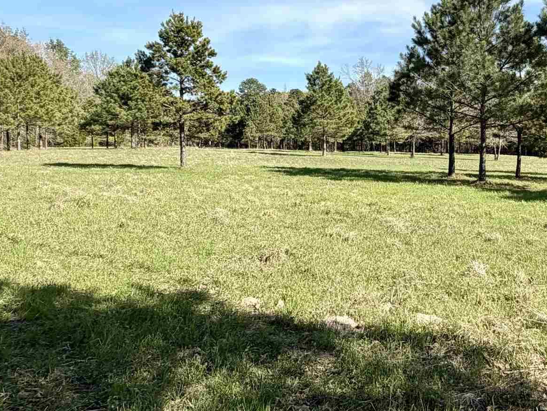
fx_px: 585
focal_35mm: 37
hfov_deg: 47.6
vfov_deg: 38.6
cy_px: 180
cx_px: 433
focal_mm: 2.22
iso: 40
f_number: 2.2
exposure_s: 1/770
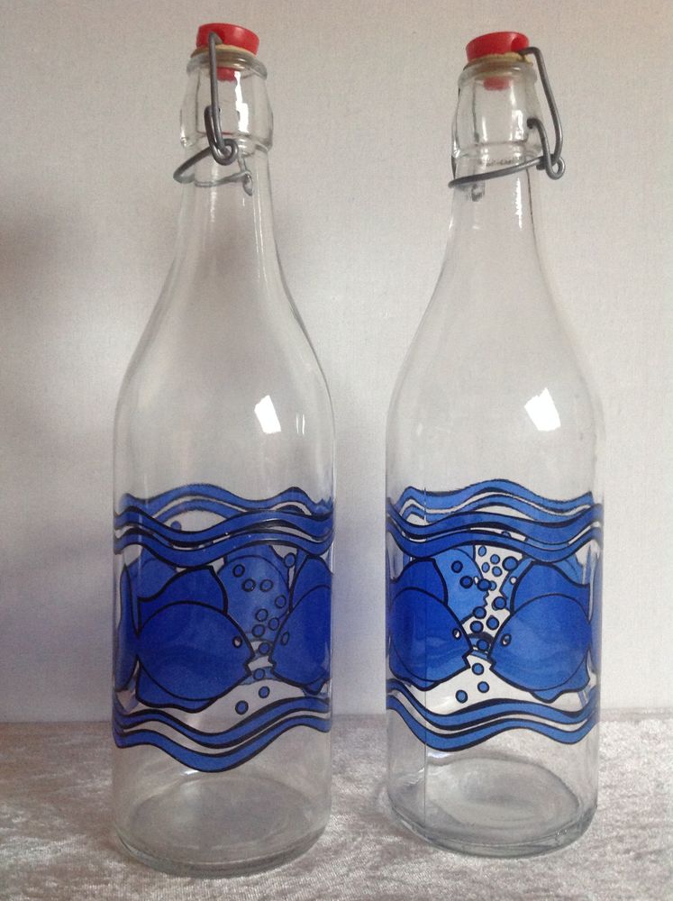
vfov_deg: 52.7
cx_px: 336
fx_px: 910
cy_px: 450
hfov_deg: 40.6
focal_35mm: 35
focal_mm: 4.28
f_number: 2.4
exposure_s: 1/15
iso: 250
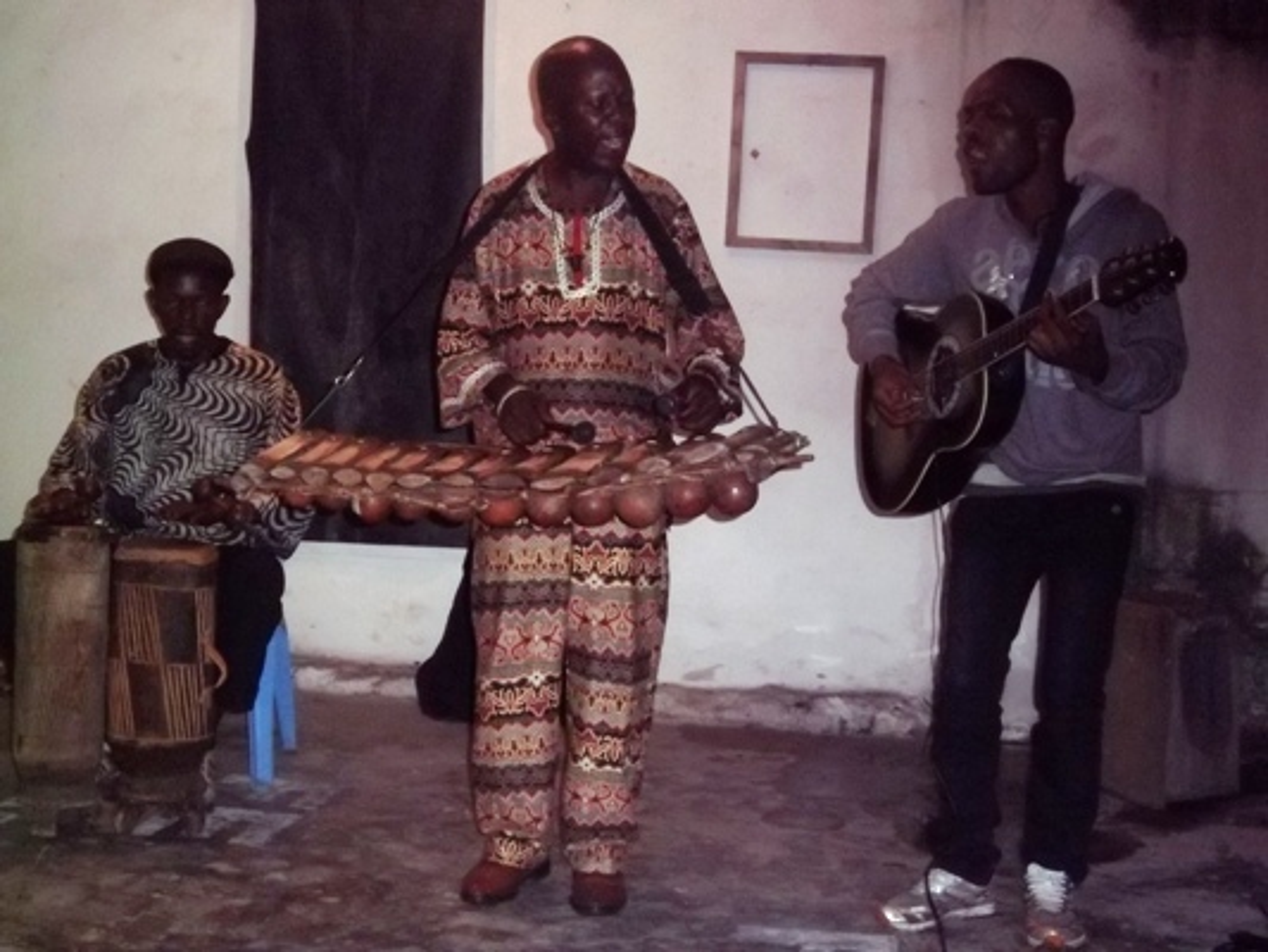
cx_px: 634
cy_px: 476
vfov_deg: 30.9
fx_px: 1722
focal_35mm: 47
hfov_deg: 40.4
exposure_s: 1/40
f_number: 4.58
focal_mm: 8.3
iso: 320
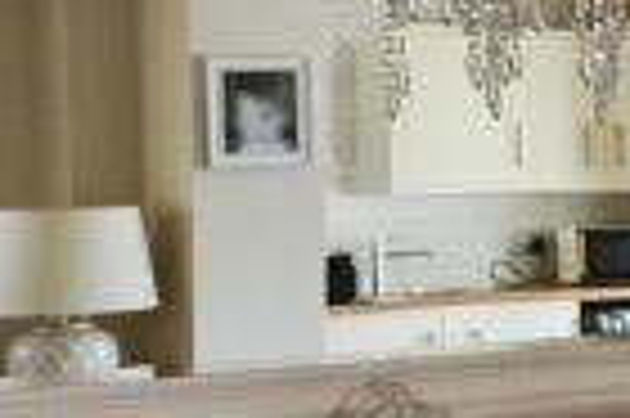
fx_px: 1923
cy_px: 294
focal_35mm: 110
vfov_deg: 12.4
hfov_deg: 12.7
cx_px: 1652
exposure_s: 1/80
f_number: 4.5
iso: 400
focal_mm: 10
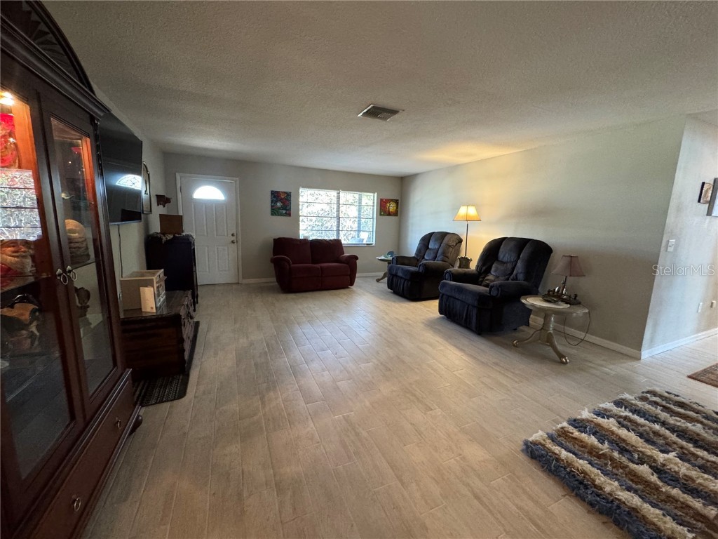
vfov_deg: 85.7
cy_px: 270
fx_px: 290
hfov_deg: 102.1
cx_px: 359
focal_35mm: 14
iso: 500
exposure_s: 1/60
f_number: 2.2
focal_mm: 2.22
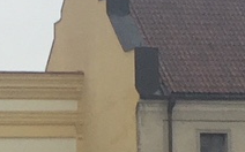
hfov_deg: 8.8
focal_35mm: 237
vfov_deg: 5.5
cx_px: -32
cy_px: 234
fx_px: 1581
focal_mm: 4.15
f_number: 2.2
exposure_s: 1/100
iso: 50
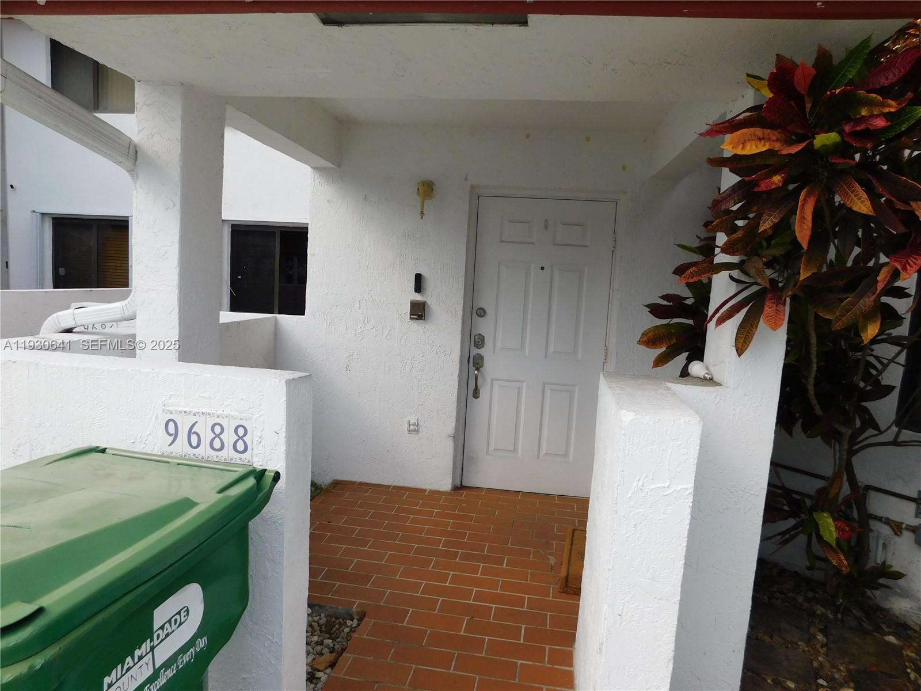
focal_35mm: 23
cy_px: 346
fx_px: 612
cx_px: 460
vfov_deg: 58.9
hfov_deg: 73.9
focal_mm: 4
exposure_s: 1/800
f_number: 3
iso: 125
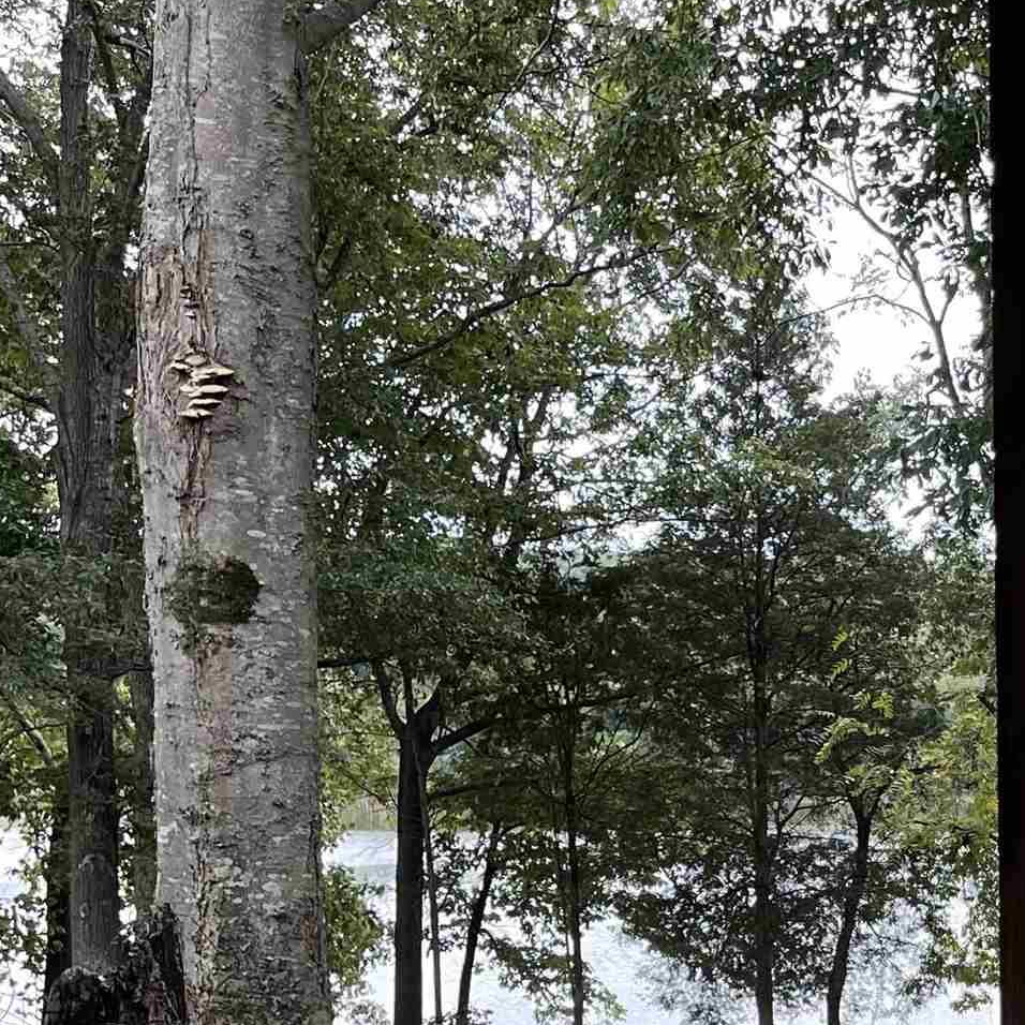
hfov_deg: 20.7
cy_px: 1019
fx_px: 2379
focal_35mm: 71
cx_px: 1535
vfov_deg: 23.3
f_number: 1.6
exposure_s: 1/121
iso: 64
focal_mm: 5.1
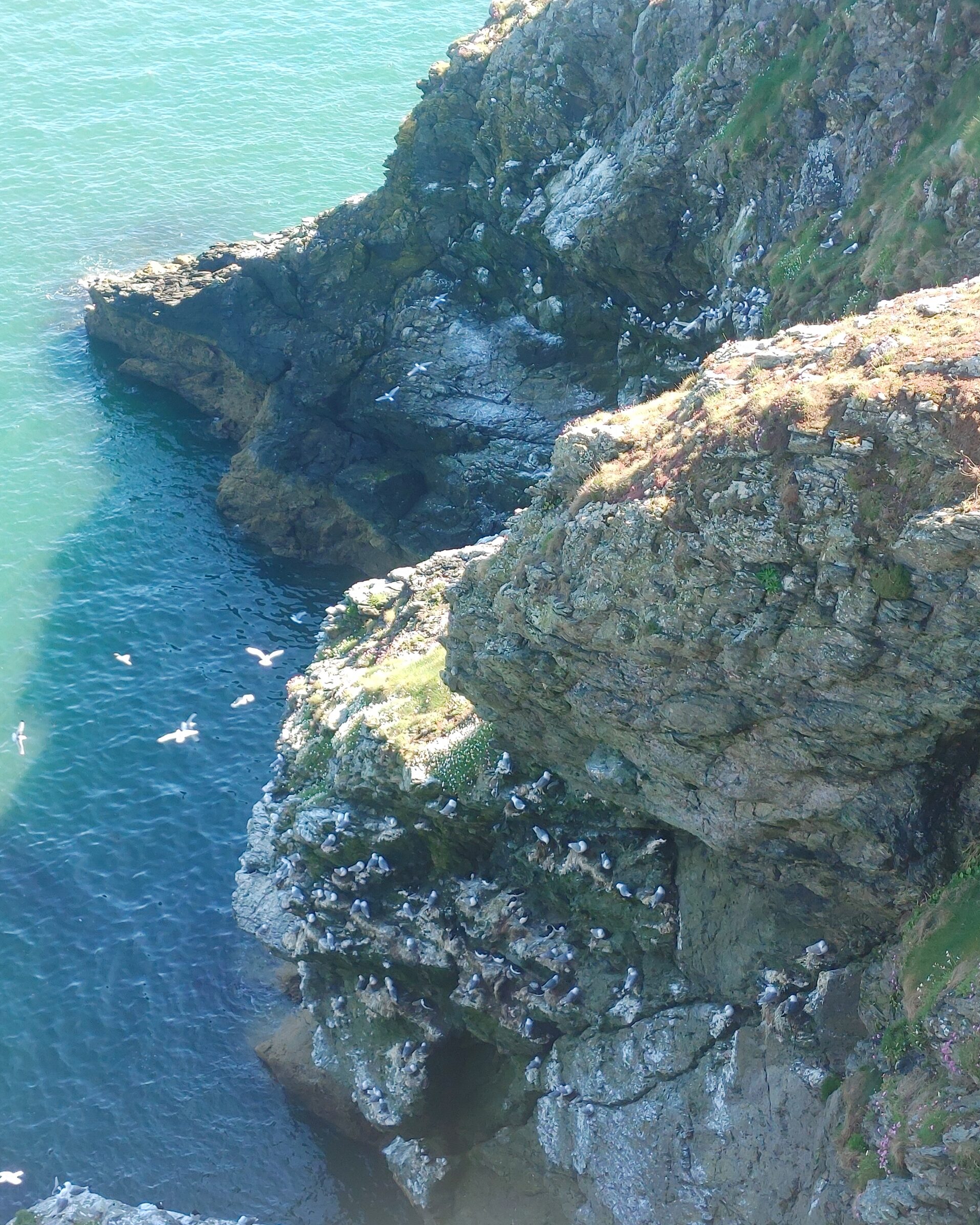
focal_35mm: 65
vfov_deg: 29.1
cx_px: 492
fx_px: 2356
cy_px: 576
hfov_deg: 23.5
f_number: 1.8
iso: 50
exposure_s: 1/131
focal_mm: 4.81
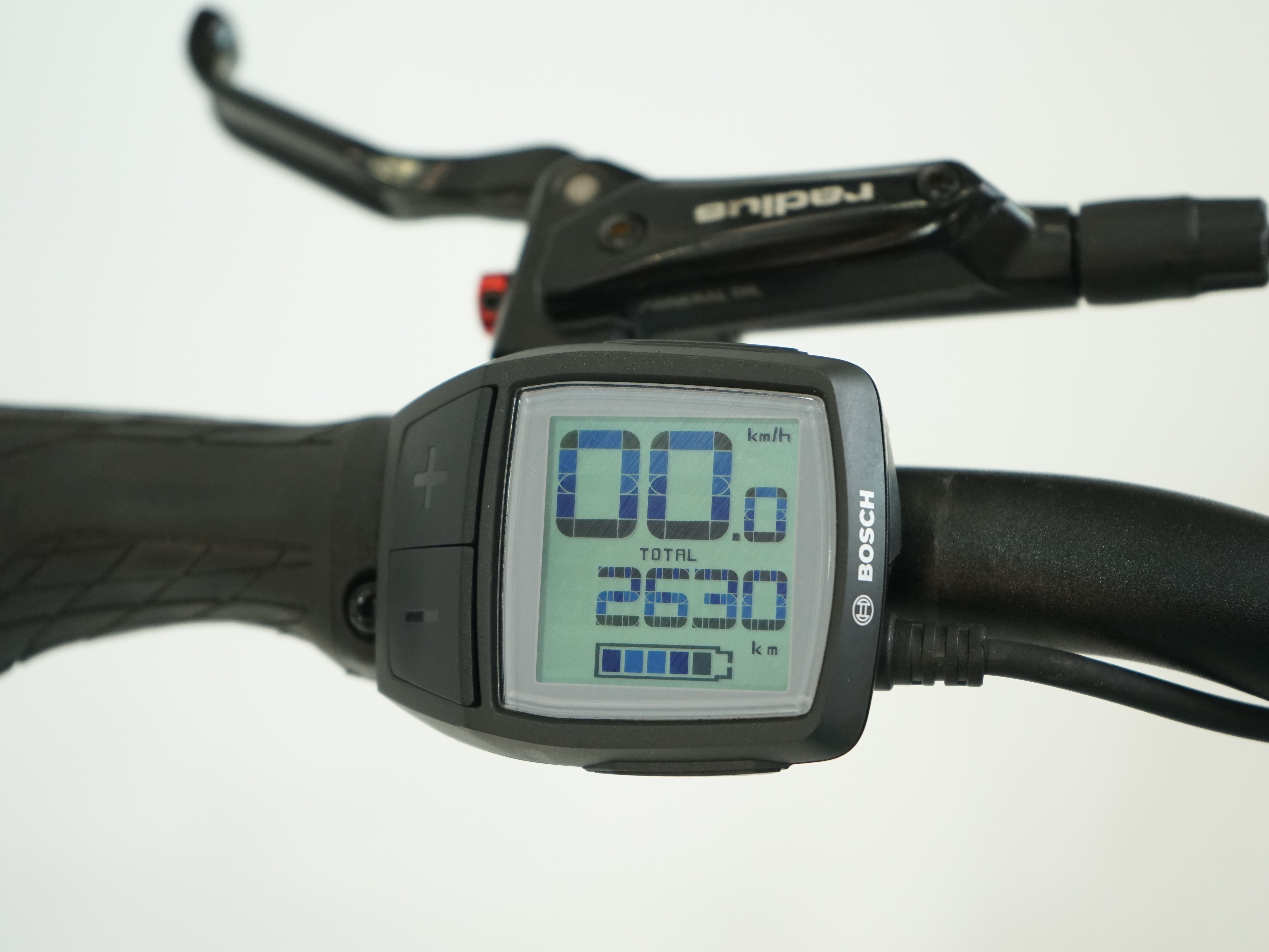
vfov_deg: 19.4
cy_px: 478
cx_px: 651
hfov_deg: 25.7
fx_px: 2786
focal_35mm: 76
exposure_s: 1/200
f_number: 5.6
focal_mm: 70
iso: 1600
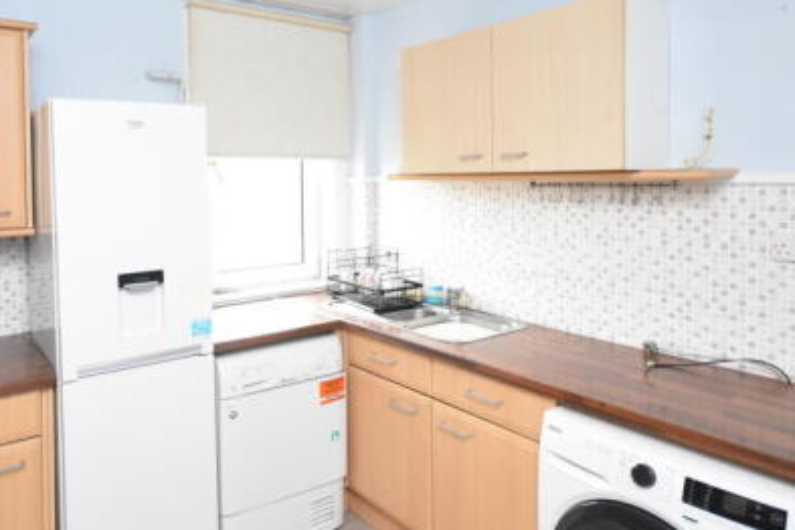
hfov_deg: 69.8
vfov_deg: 50.6
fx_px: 552
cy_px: 187
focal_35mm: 25
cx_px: 276
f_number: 4
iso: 2500
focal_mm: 10
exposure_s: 1/60
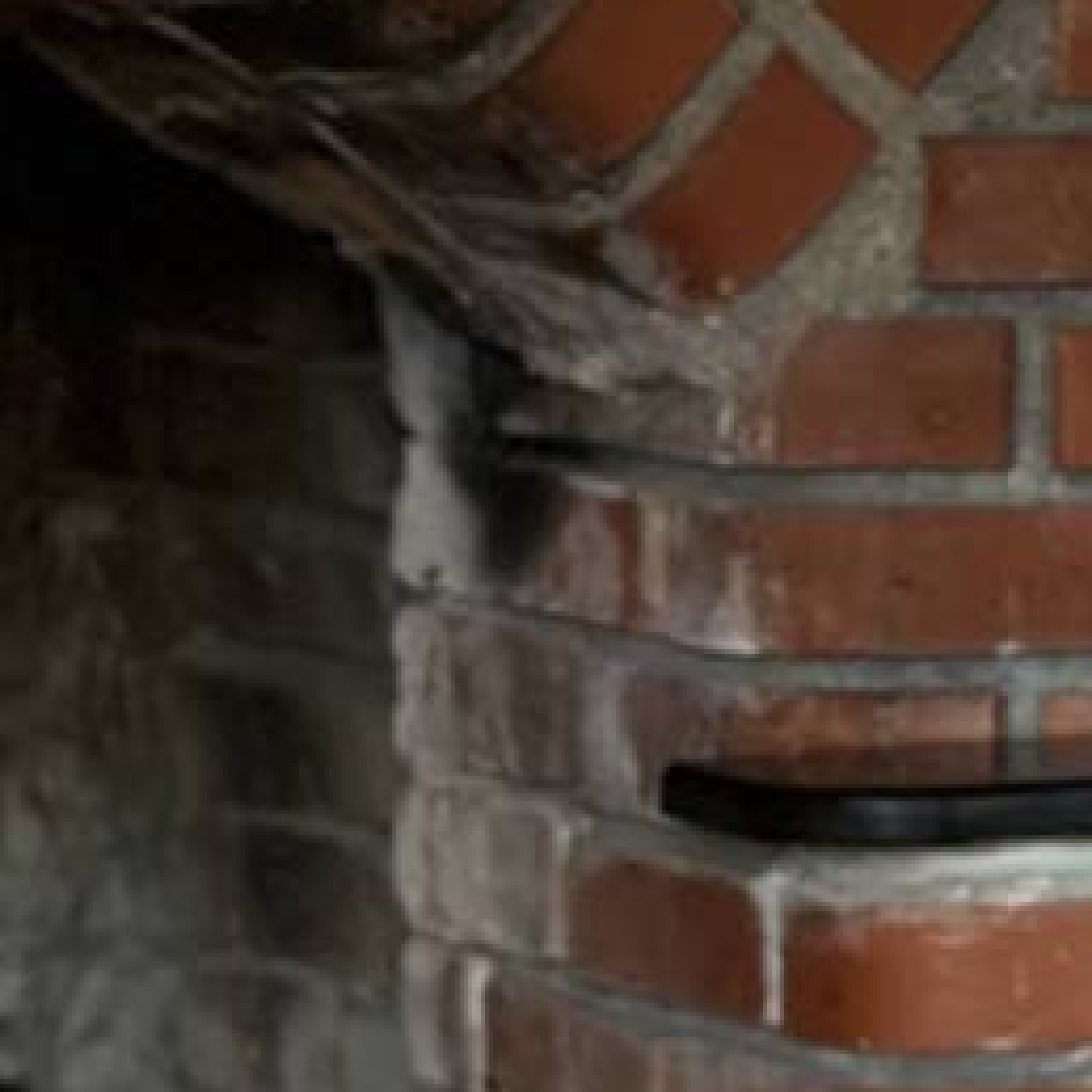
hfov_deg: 5.9
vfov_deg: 6.1
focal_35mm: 284
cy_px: -301
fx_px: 10136
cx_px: 2534
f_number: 1.78
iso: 250
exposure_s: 1/50
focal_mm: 6.86
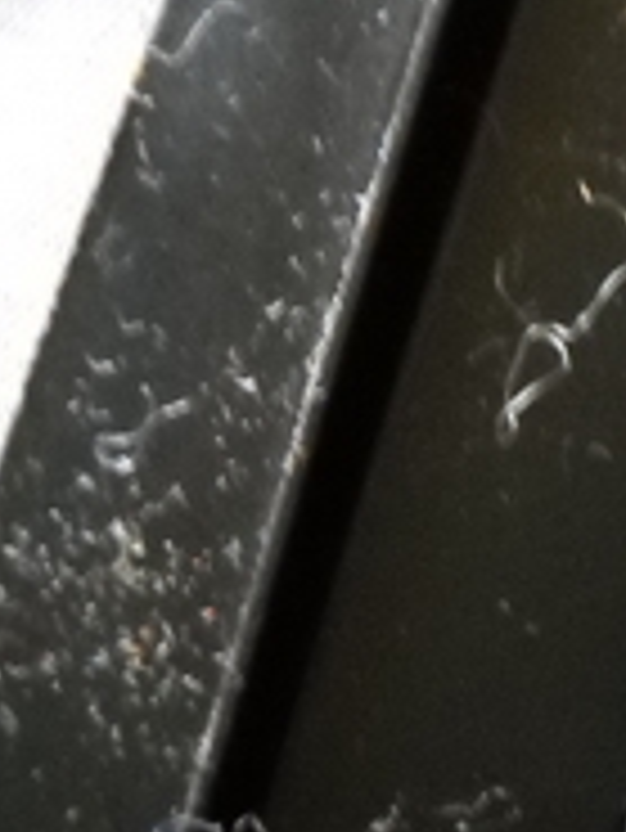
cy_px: 200
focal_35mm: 111
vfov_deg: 17.6
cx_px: 982
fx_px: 2673
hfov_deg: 12.6
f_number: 3.1
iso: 800
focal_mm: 6.72
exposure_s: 1/9
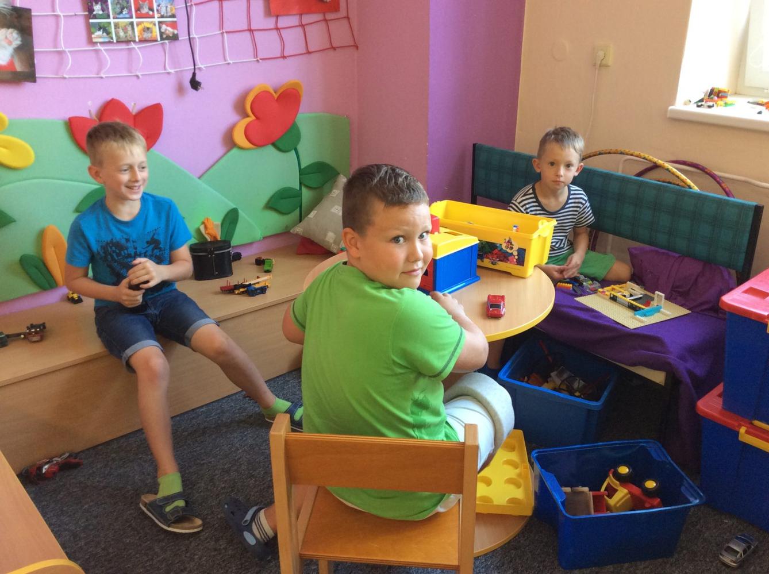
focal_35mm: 32
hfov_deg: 56.9
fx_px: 710
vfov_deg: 44.0
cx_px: 384
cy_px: 287
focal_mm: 3.3
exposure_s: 1/25
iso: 64
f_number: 2.4
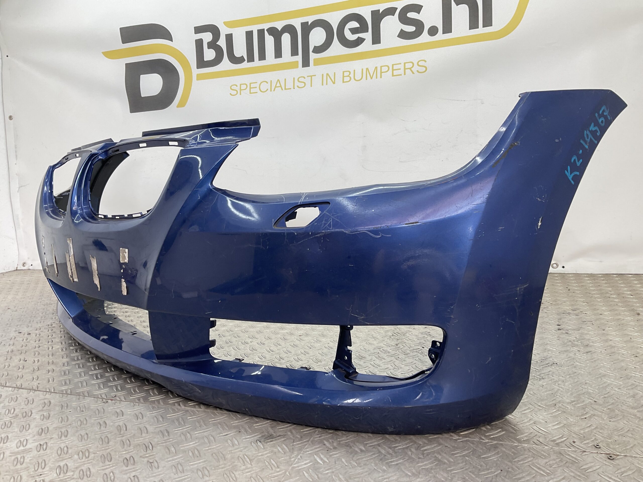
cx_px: 322
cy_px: 241
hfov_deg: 61.7
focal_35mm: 29
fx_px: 539
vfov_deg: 48.2
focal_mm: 3
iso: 20
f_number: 1.8
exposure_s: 1/100
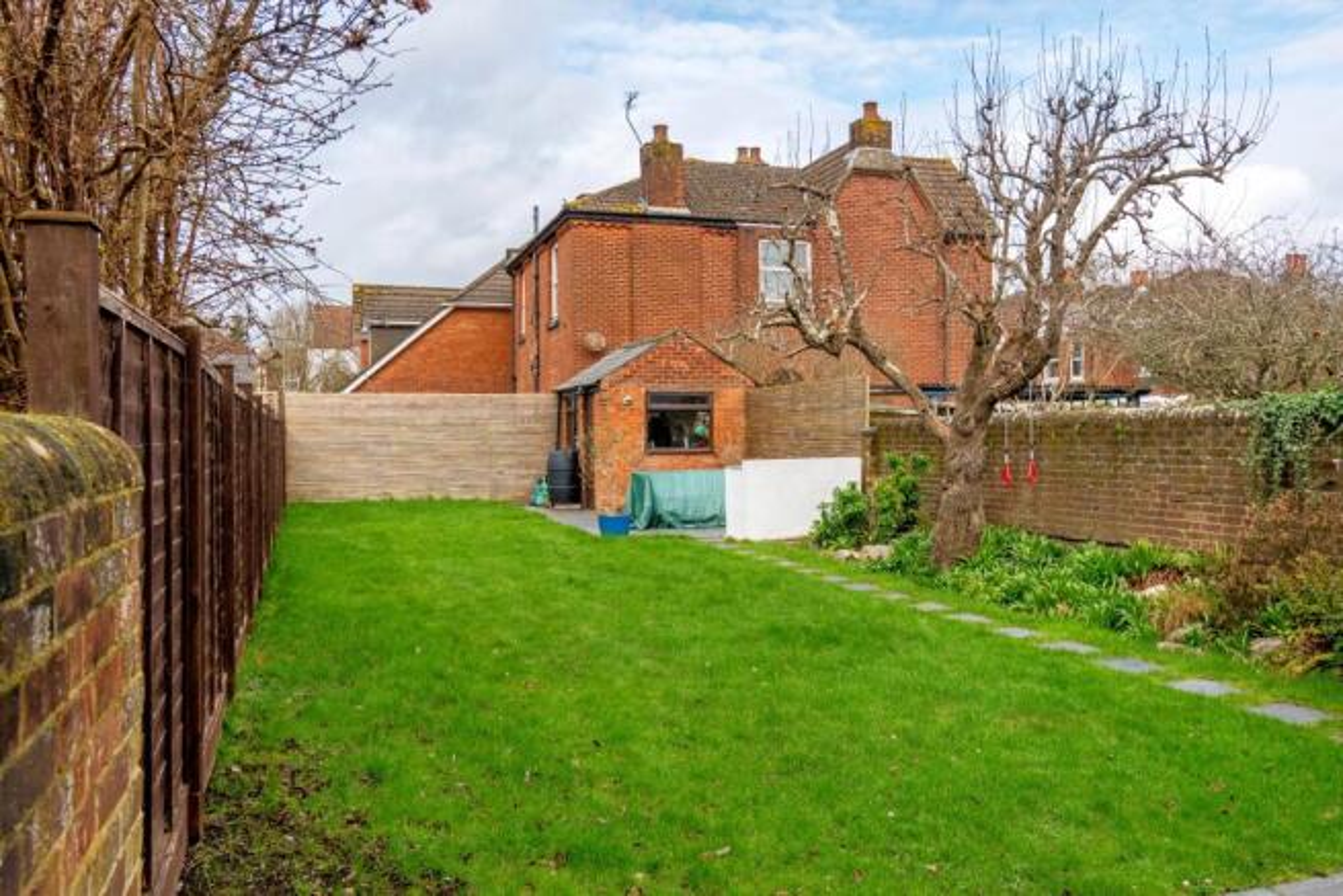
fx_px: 1119
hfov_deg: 61.9
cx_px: 672
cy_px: 448
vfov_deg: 43.6
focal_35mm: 30
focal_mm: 20
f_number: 7.1
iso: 250
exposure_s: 1/640
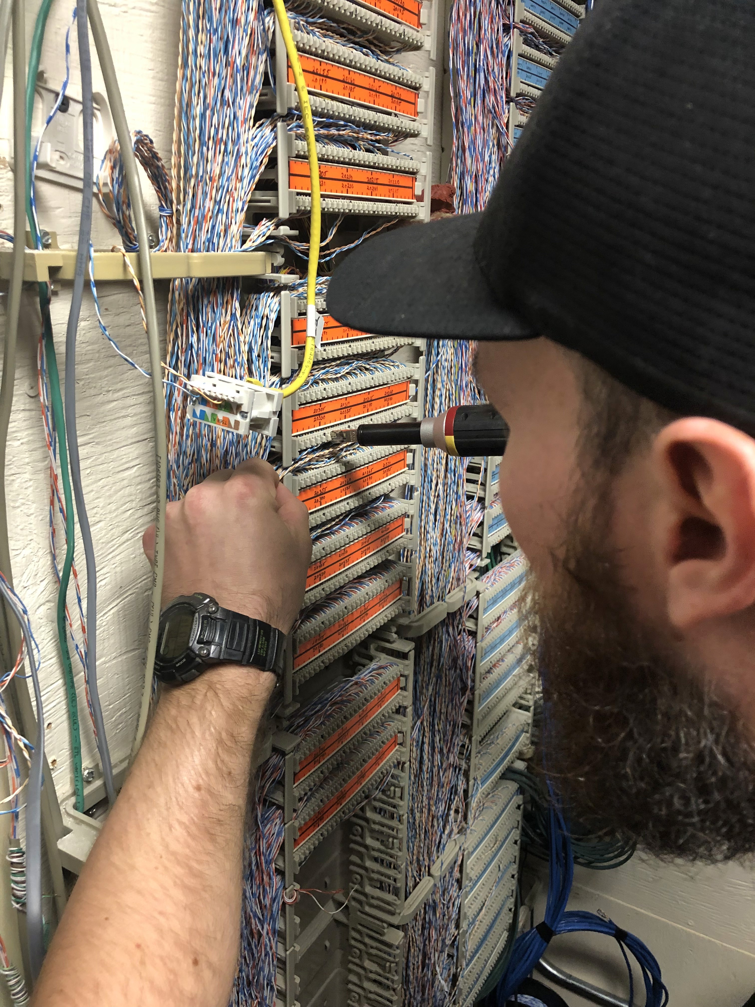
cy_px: 504
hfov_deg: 49.7
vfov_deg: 63.4
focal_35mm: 28
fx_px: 814
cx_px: 378
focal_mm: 4
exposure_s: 1/15
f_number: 1.8
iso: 64
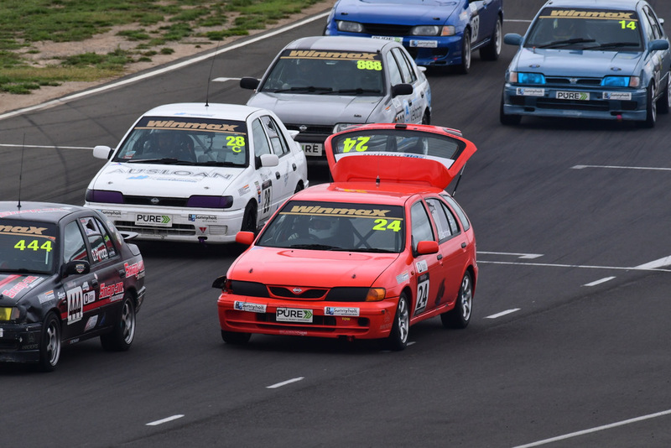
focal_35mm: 750
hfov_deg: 2.7
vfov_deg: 1.8
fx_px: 13983
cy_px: 224
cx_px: 336
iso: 640
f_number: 11
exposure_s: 1/640
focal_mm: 500
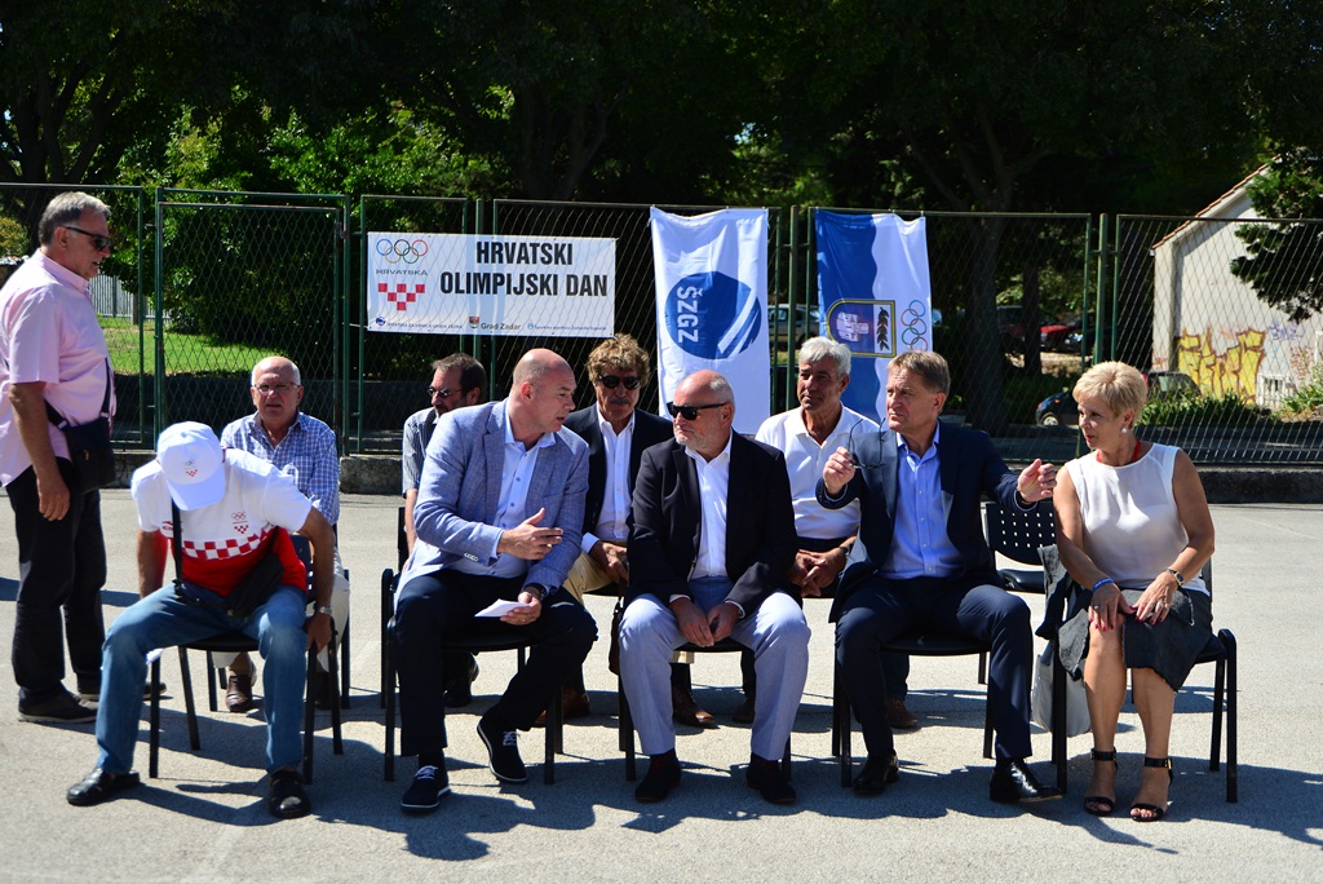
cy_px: 442
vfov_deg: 27.0
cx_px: 662
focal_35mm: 50
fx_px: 1838
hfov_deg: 39.6
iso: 200
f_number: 6.3
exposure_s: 1/800
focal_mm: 50
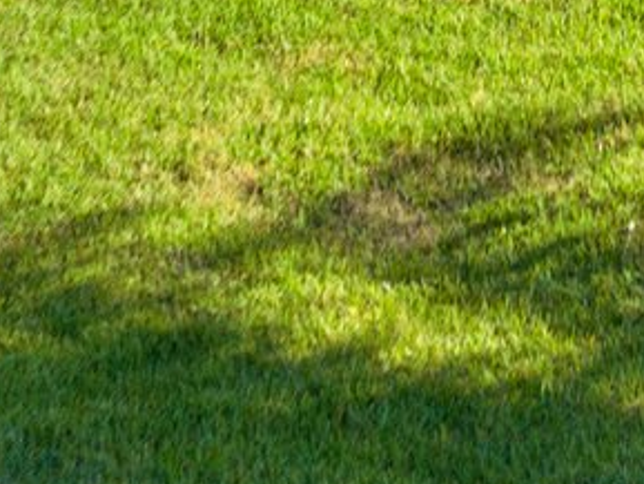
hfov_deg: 11.4
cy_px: -1024
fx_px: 3164
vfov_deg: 7.5
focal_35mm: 170
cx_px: 789
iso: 100
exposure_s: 1/1000
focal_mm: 12.29
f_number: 2.8
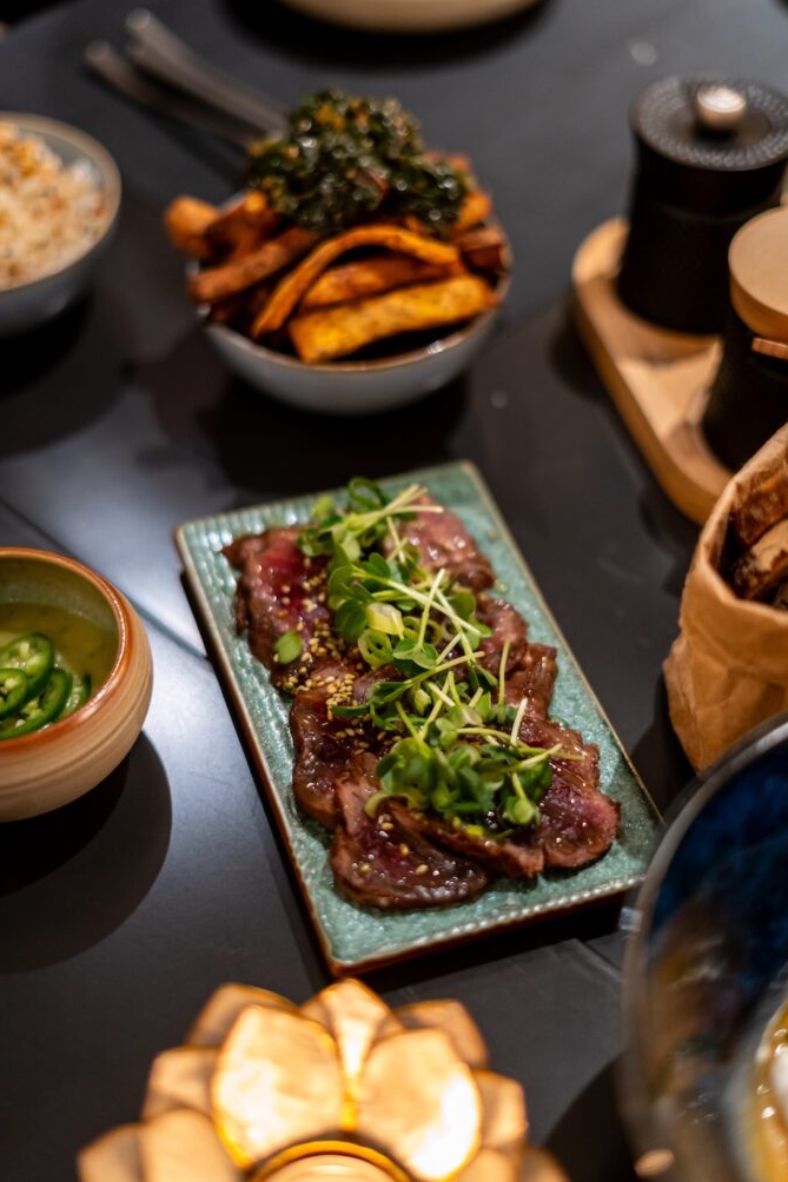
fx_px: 1675
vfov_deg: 38.9
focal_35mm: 51
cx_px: 390
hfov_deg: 26.5
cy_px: 589
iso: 1250
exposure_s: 1/50
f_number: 2
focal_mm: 50
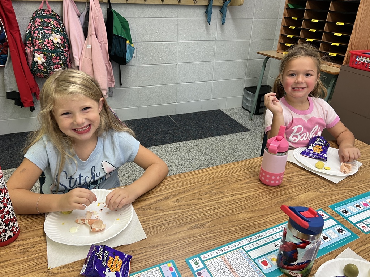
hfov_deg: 67.3
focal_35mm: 26
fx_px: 278
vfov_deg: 53.1
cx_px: 185
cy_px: 138
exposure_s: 1/60
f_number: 1.5
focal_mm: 5.7
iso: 100
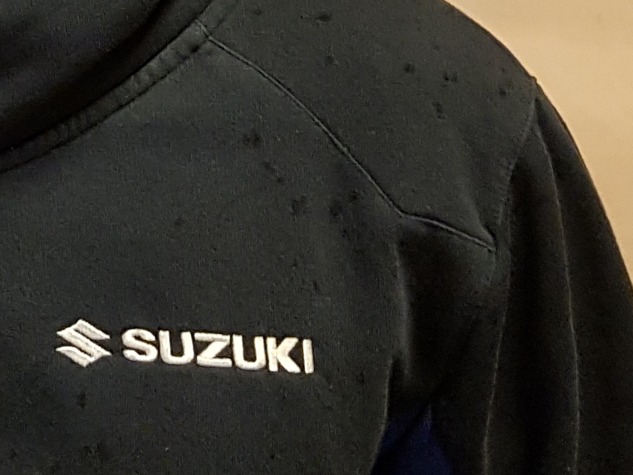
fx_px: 2268
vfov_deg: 11.4
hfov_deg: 14.9
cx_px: -291
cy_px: -280
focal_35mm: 124
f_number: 1.7
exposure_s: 1/20
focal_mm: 4.2
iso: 250
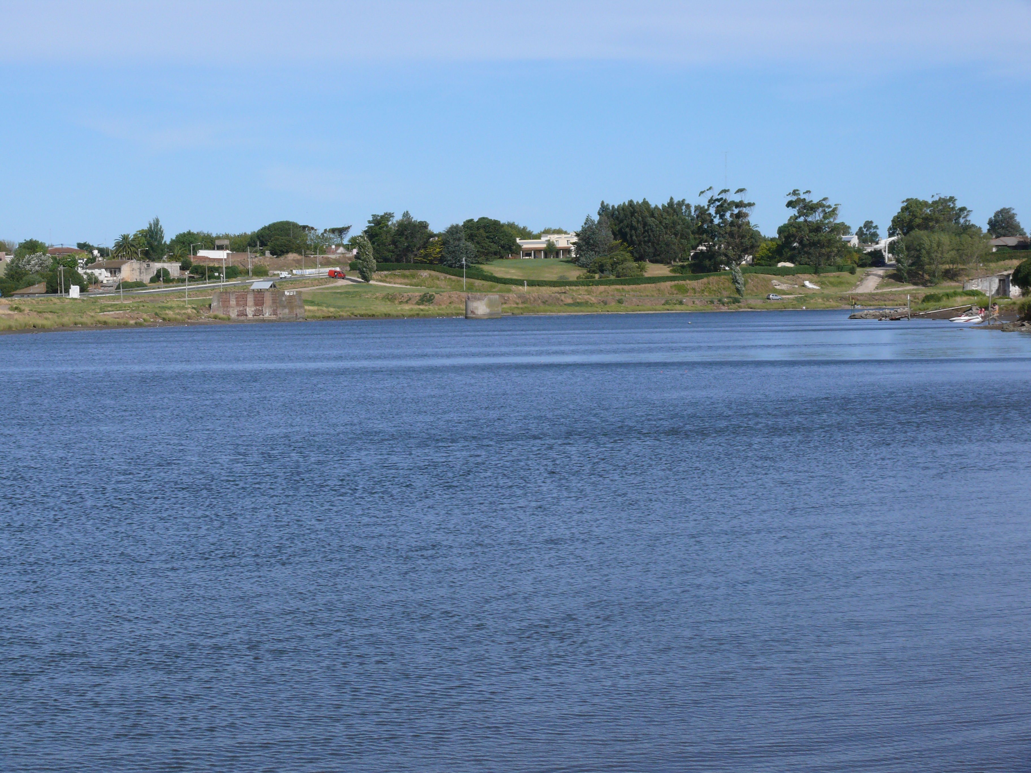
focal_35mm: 84
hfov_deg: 23.3
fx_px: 2502
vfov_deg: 17.6
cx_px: 516
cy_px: 386
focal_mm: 17.8
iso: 100
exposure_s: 1/400
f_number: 8
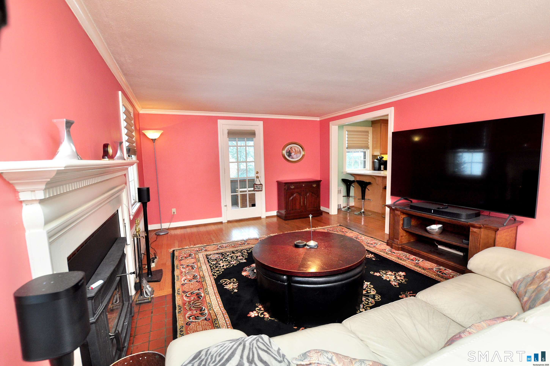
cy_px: 183
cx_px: 275
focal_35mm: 16
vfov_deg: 71.9
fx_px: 252
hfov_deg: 95.1
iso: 500
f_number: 5
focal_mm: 11
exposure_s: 1/25
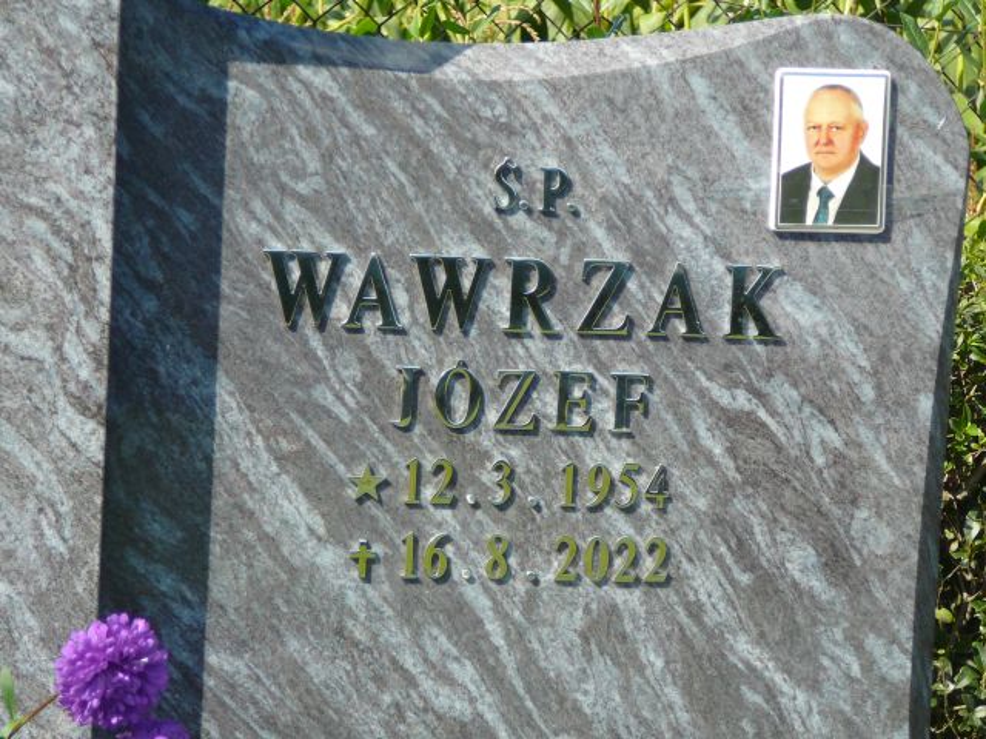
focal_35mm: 137
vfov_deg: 10.8
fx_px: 3902
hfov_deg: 14.4
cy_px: 370
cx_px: 493
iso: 80
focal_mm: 20.4
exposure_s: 1/320
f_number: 4
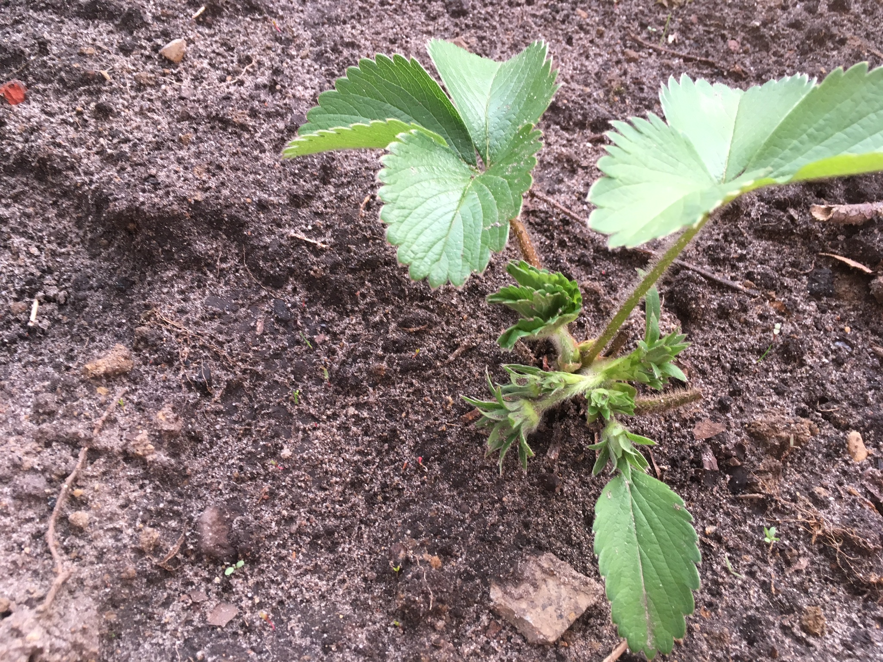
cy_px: 331
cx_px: 442
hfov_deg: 61.7
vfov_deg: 48.2
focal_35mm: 29
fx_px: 740
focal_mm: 4.15
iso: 64
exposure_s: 1/33
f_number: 2.2
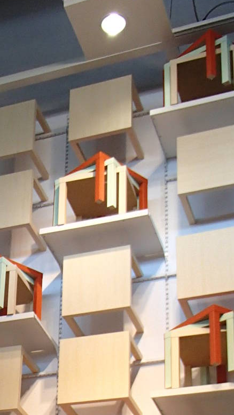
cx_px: -48
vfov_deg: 23.7
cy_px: 435
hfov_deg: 13.8
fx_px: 937
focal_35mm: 85
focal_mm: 6.07
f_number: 4.4
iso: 200
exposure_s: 1/60
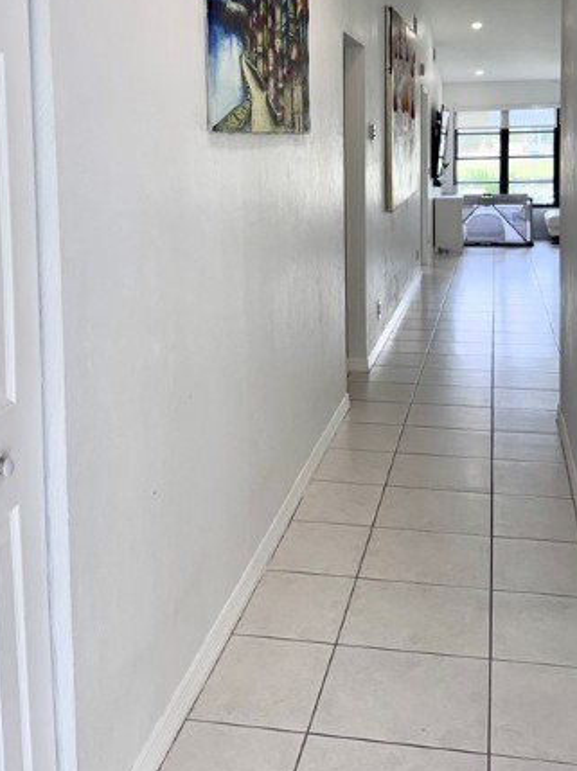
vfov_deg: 43.0
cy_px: 234
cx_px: 266
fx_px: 957
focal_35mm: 43
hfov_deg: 33.5
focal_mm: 6.76
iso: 64
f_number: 1.78
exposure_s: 1/249
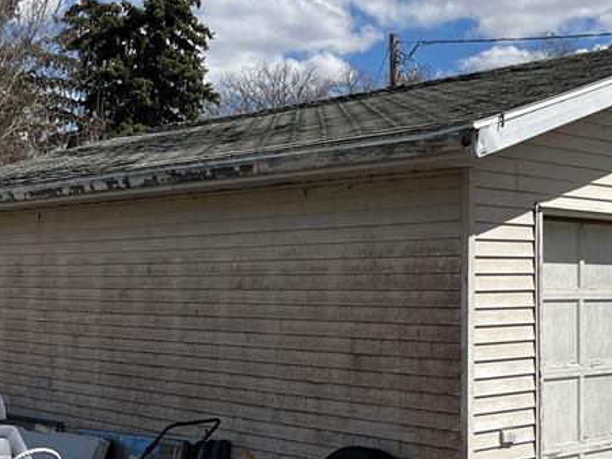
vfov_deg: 24.8
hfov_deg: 32.4
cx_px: 415
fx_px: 1043
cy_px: 234
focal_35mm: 59
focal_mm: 5.1
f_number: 1.6
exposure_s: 1/5319
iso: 50
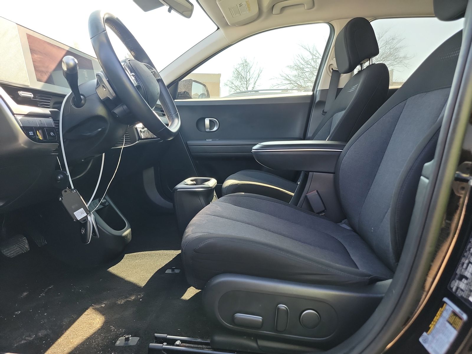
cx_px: 236
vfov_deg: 56.8
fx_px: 327
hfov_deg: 71.6
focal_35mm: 24
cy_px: 177
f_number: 1.8
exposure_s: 1/59
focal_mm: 6.7
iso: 72
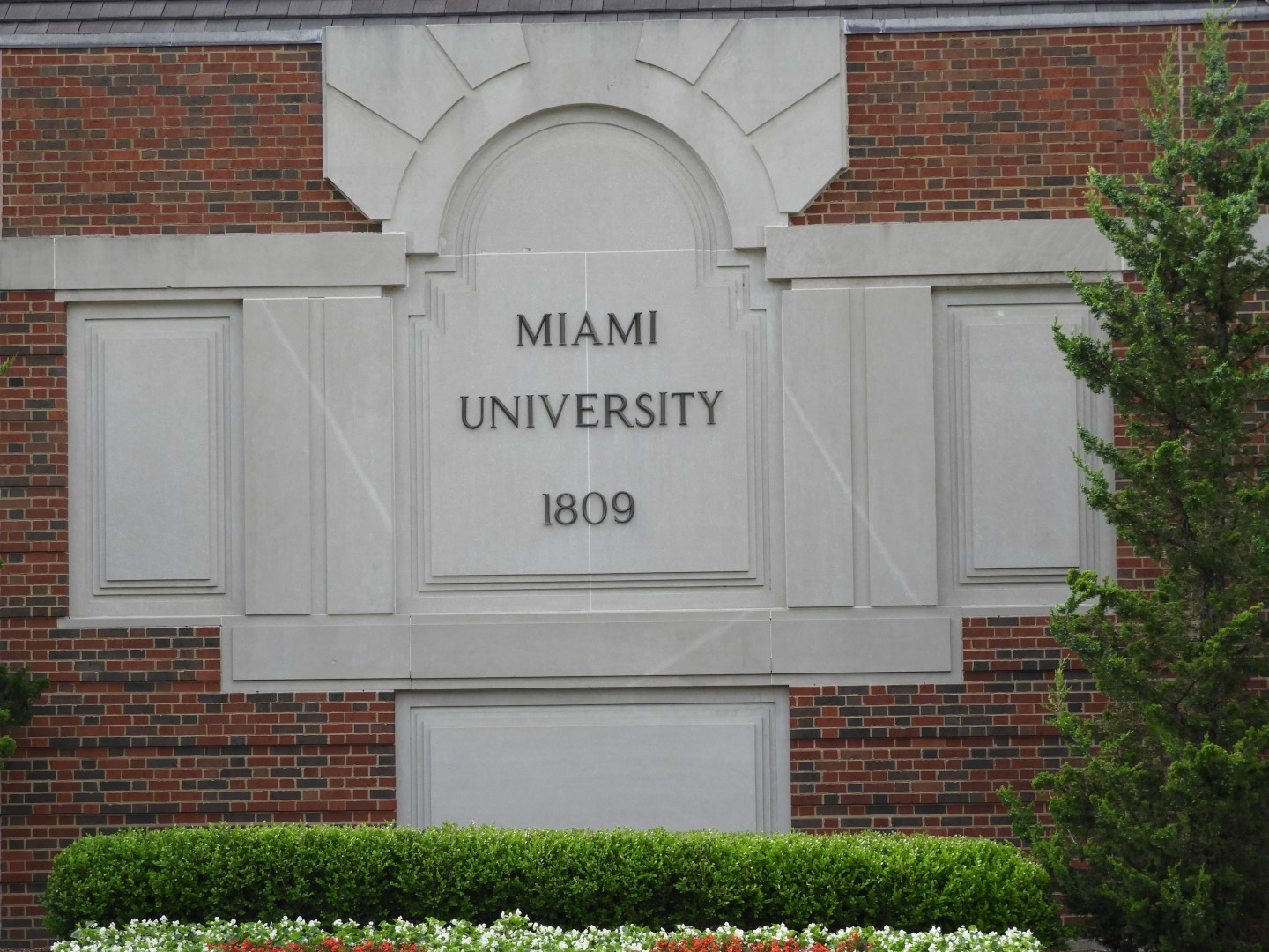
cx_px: 634
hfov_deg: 17.1
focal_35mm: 115
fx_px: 4216
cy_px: 476
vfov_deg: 12.9
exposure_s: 1/160
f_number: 5
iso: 100
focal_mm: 20.6
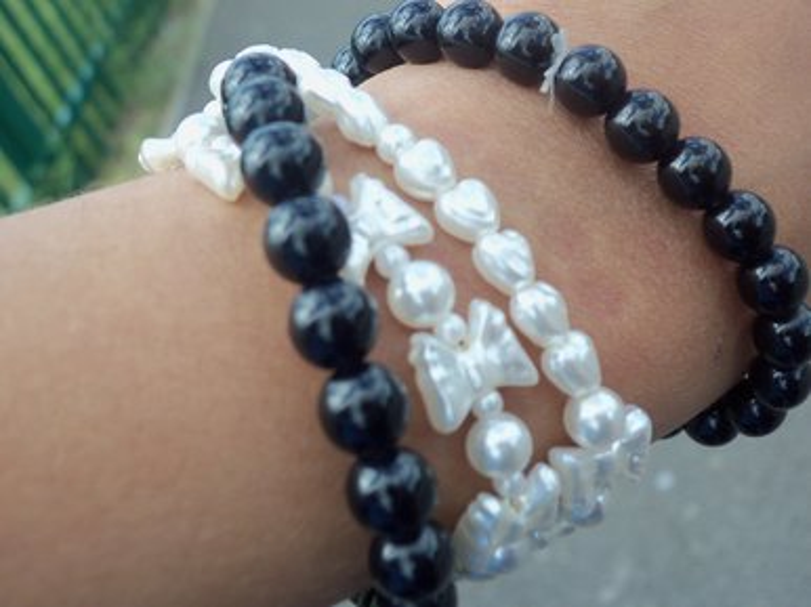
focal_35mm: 42
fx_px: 983
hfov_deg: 44.8
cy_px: 304
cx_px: 406
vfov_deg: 34.3
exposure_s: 1/250
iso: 80
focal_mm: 7.1
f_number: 3.2
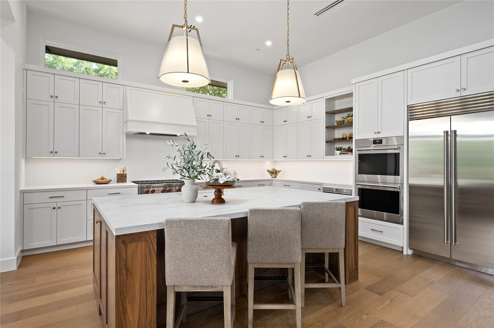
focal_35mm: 18
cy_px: 164
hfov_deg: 90.0
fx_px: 247
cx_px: 247
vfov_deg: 67.3
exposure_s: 1/8
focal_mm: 18
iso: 800
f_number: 8
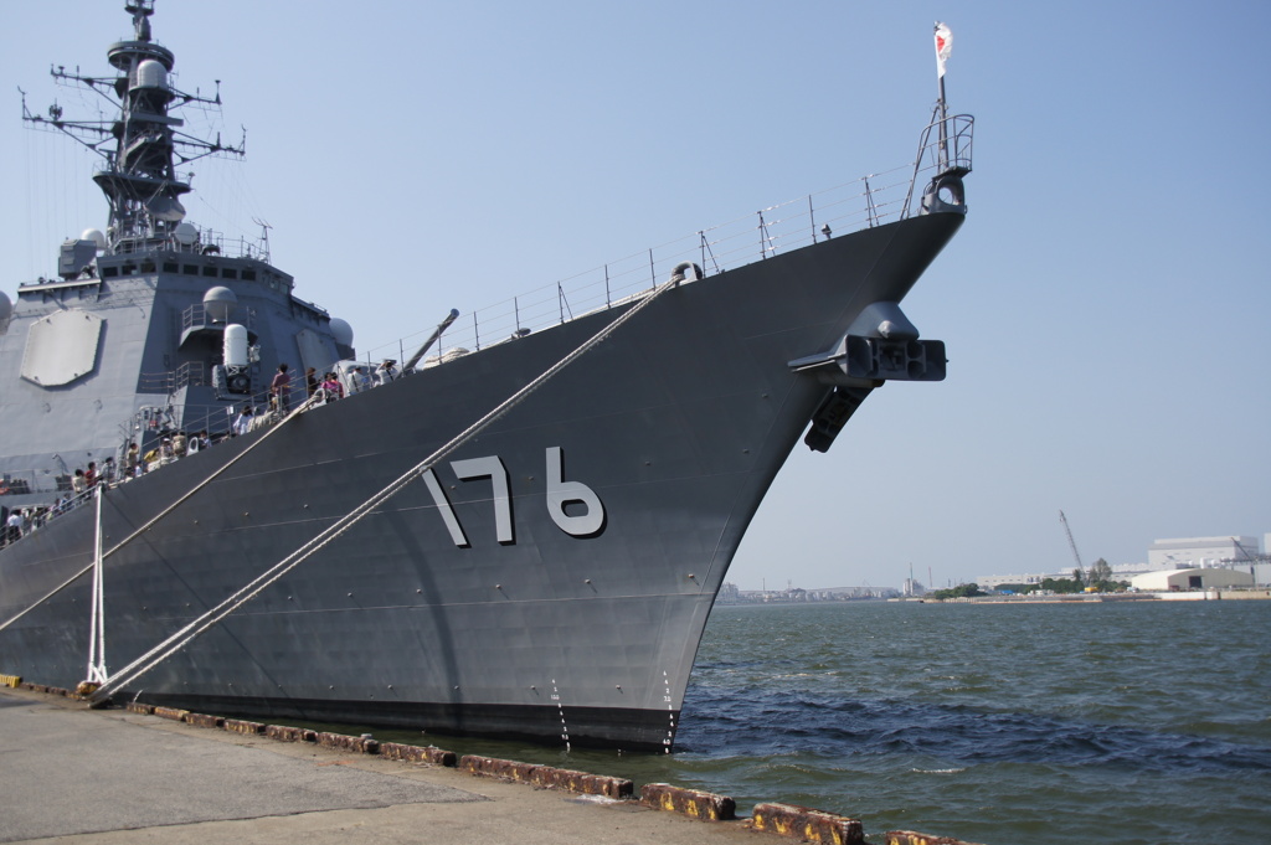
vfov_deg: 34.2
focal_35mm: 39
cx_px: 636
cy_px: 422
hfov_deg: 49.6
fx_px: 1376
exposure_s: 1/1000
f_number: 4.5
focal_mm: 26
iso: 100
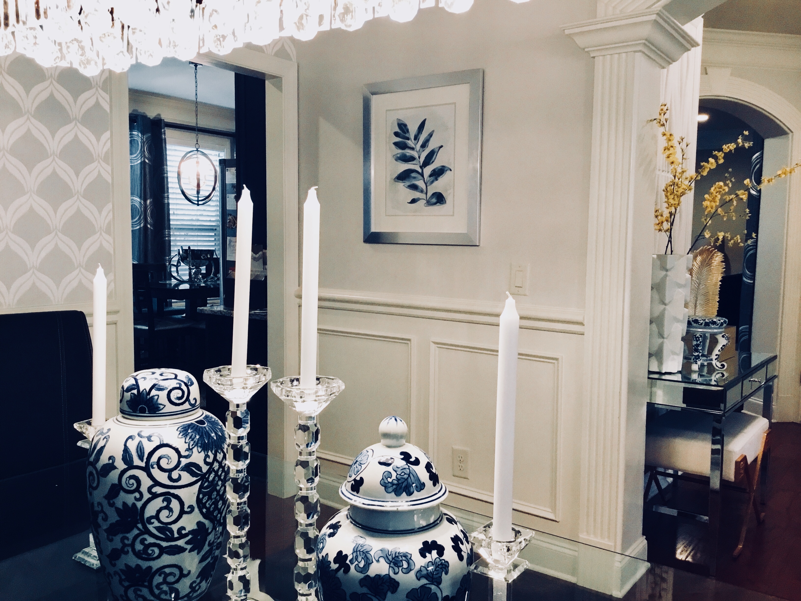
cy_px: 300
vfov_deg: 45.4
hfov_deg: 58.4
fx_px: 717
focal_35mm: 31
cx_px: 400
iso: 100
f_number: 2.4
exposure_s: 1/30
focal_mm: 3.3
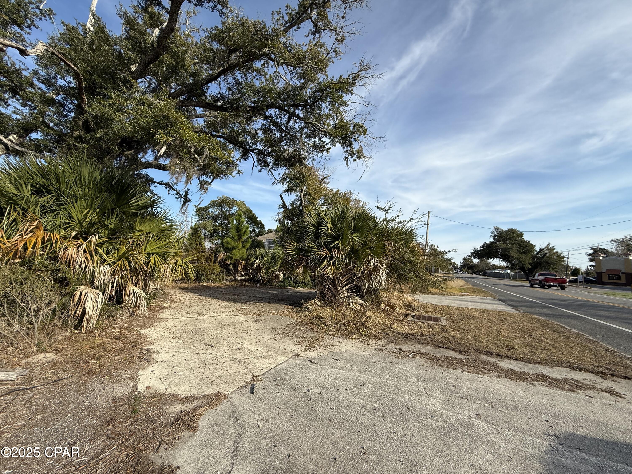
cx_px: 316
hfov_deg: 102.1
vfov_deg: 85.7
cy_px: 237
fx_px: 256
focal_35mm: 14
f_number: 2.2
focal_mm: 2.22
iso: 50
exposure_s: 1/1431
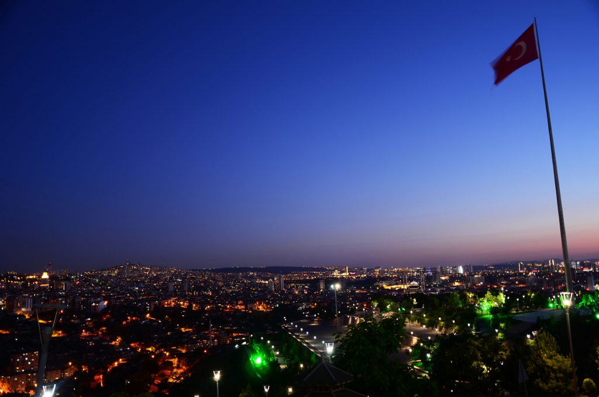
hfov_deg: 59.6
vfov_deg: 41.5
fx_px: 523
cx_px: 300
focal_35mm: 32
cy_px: 198
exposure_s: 3
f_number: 3.8
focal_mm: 21
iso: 100
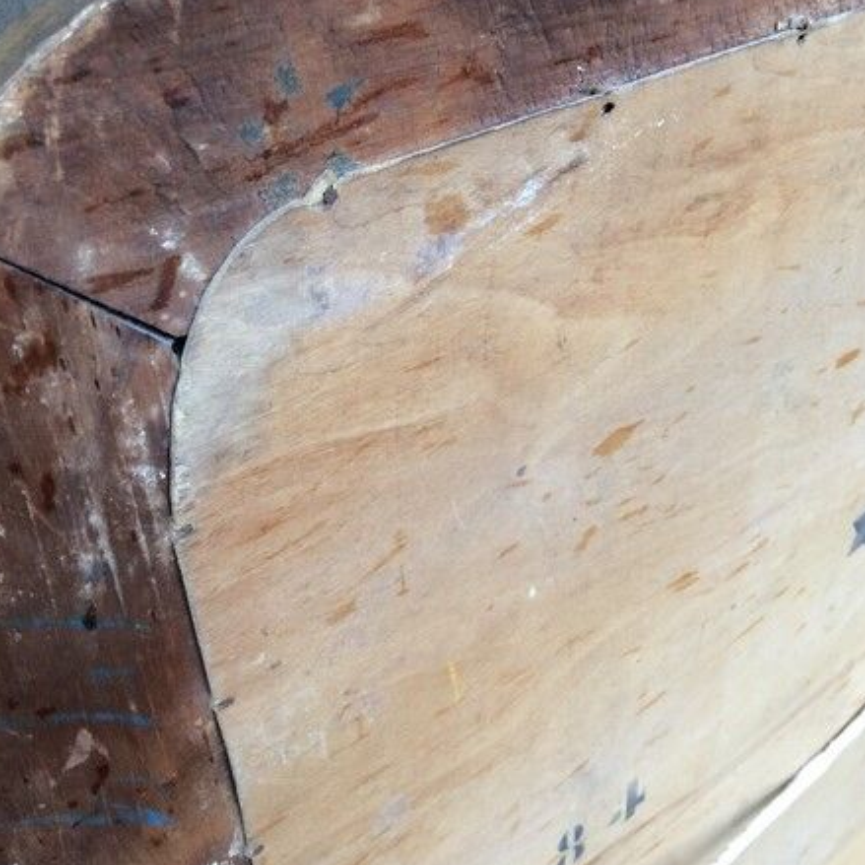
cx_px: 433
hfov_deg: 47.2
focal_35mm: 35
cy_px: 384
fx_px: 989
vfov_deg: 47.1
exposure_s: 1/33
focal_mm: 4.15
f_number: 2.2
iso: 50
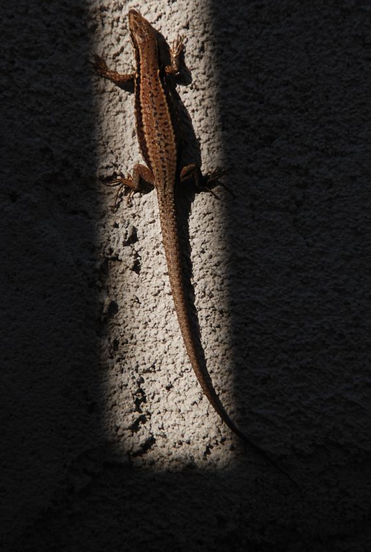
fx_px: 5352
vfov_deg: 5.9
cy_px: 239
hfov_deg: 4.0
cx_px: 169
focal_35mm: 348
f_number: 6.3
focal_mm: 200
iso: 200
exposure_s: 1/1000
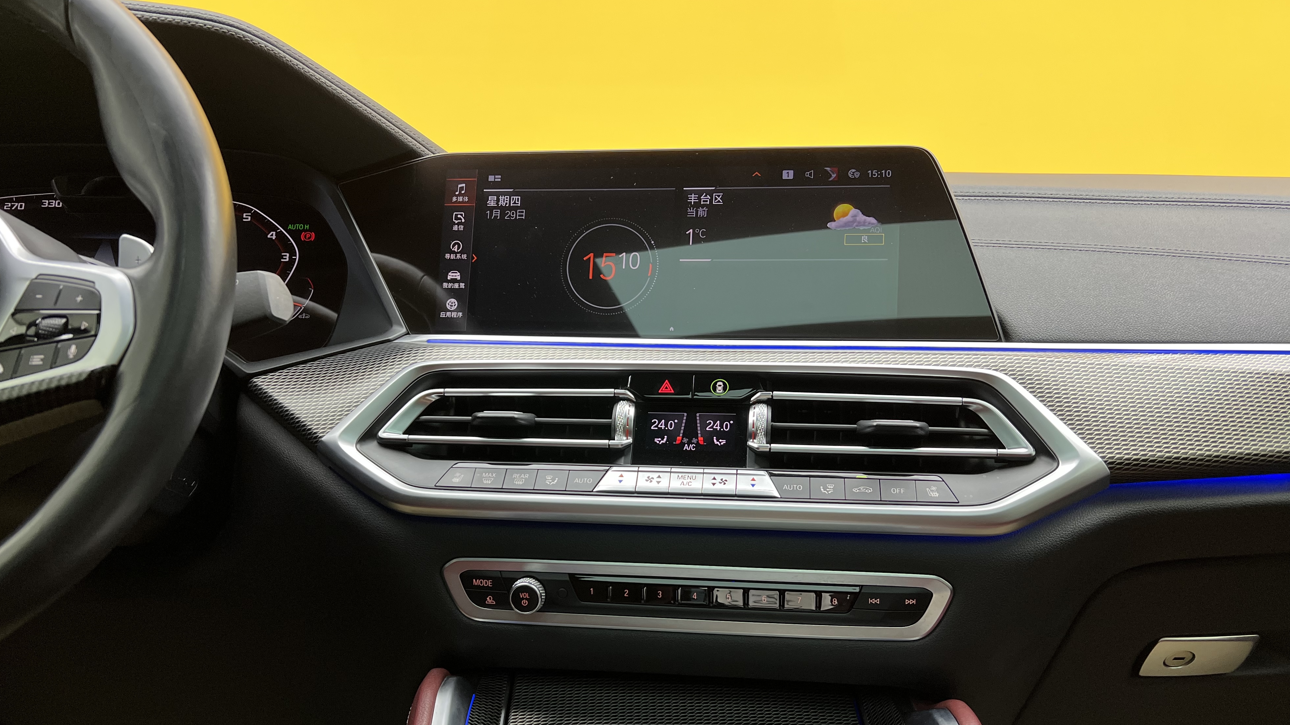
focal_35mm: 29
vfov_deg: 40.0
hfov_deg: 66.1
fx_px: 992
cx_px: 630
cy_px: 444
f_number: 1.5
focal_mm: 5.7
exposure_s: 1/100
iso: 125
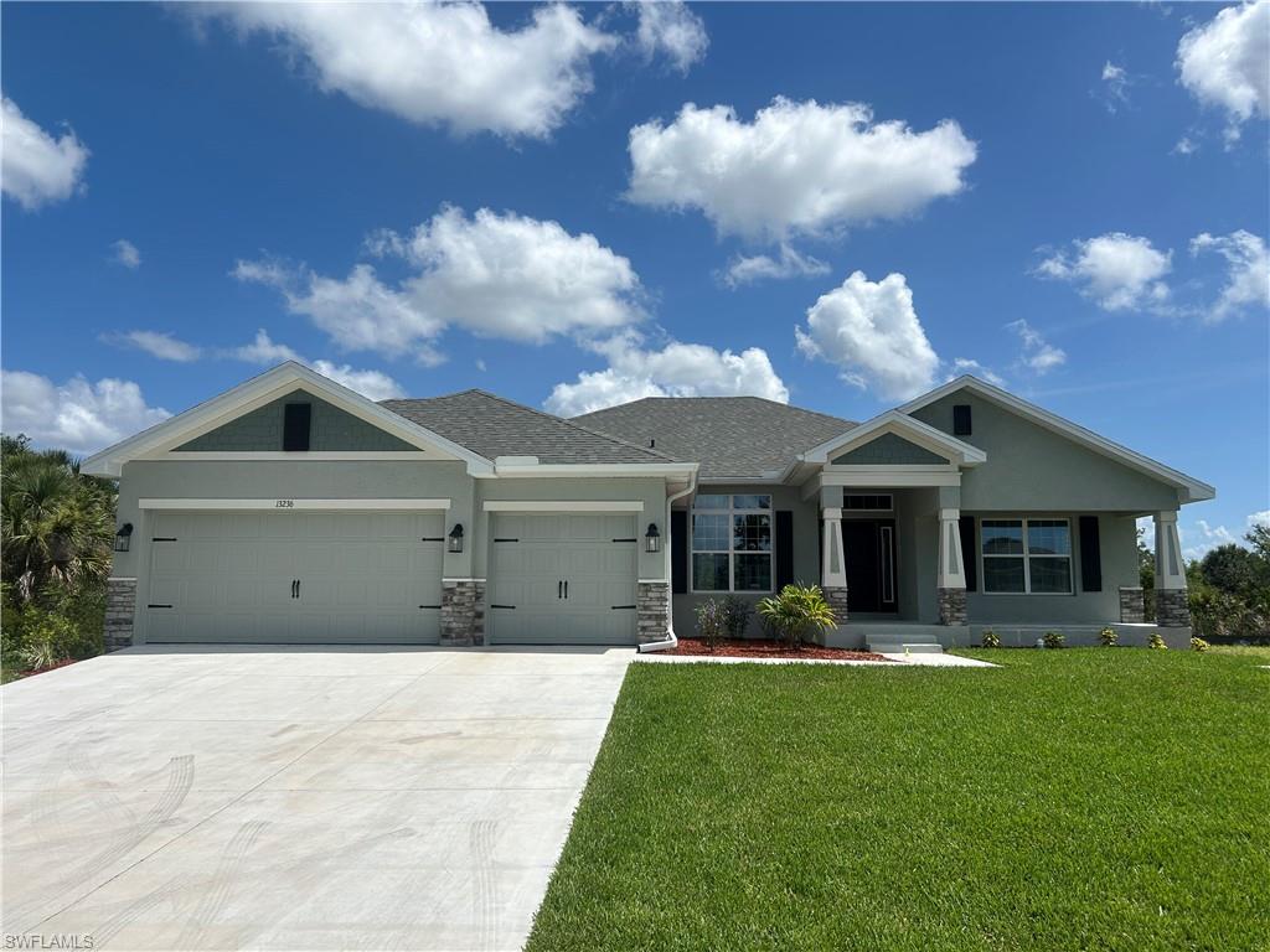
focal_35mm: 26
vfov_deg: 53.1
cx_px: 635
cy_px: 476
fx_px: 954
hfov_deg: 67.3
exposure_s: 1/8696
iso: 50
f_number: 1.5
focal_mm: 5.7
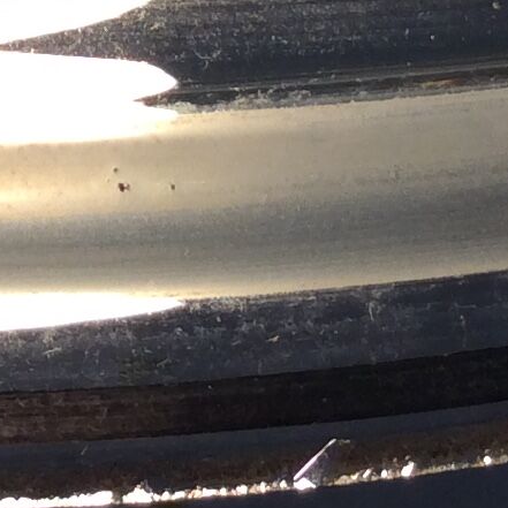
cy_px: -103
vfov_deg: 10.4
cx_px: -83
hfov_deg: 10.4
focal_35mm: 166
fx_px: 2756
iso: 32
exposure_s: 1/165
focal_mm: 3.3
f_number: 2.4
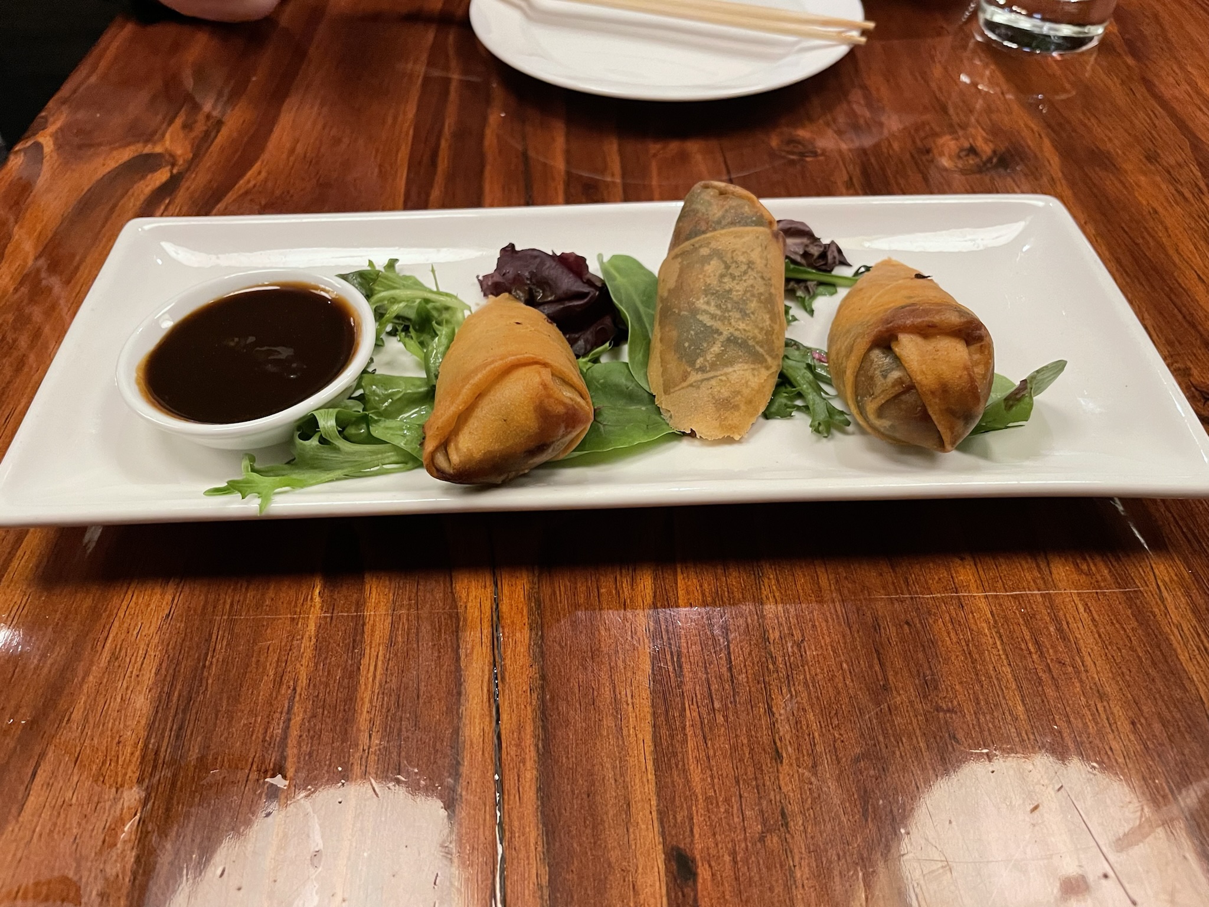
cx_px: 604
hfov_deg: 67.3
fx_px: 908
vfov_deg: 53.1
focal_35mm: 26
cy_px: 454
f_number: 1.6
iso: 500
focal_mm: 4.2
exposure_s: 1/40
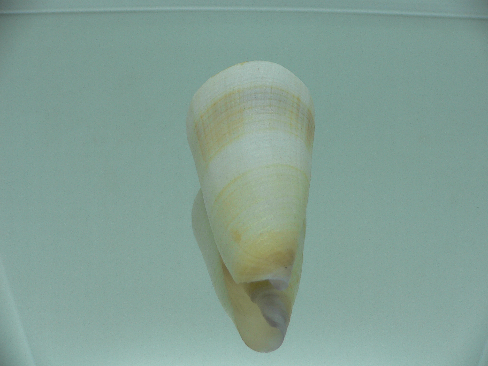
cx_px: 244
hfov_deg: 52.6
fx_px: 493
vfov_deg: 40.7
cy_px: 183
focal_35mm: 35
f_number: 2.8
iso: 80
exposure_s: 1/80
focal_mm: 4.6
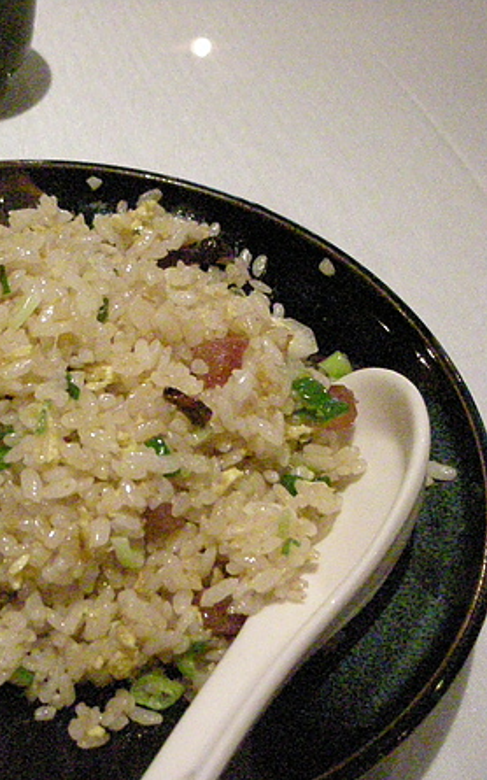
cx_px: 79
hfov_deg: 25.3
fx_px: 1062
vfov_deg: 40.3
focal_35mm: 50
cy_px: 393
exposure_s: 1/63.4
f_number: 2.8
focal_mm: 5.8
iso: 1600
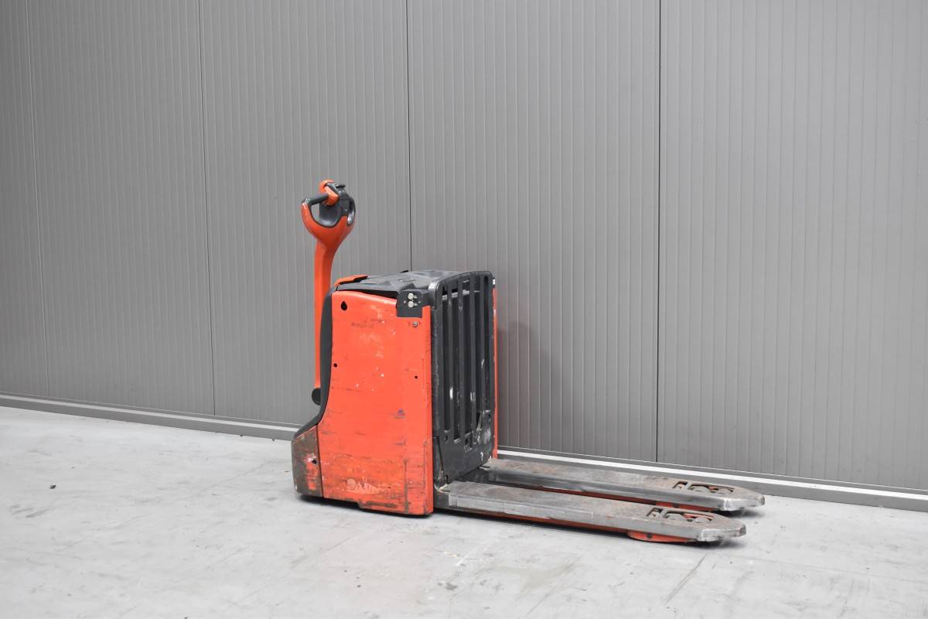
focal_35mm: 44
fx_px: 1121
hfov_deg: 45.0
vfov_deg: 30.8
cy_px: 310
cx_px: 464
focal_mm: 29
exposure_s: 1/30
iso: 1600
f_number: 5
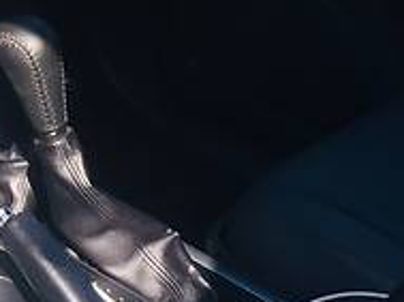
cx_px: -158
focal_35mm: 123
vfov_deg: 11.5
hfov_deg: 15.1
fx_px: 1433
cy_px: -165
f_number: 2.2
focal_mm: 4.2
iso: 32
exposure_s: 1/507
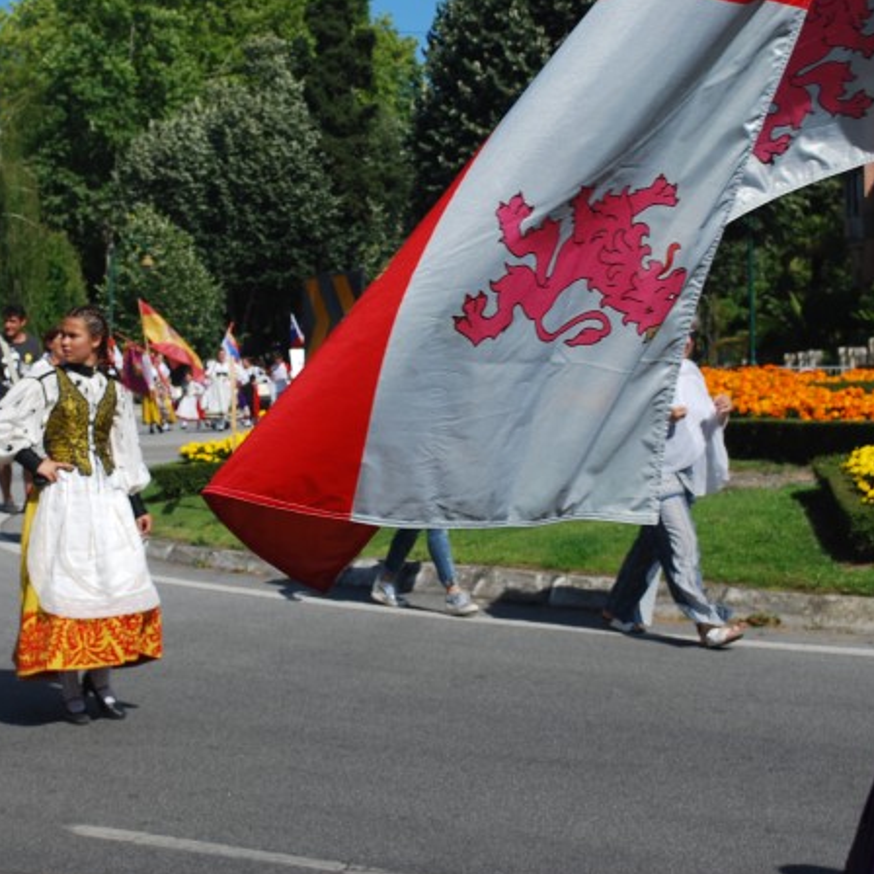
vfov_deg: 21.7
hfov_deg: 21.6
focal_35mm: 80
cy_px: 362
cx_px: 259
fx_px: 2278
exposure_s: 1/250
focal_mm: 35
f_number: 8
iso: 100
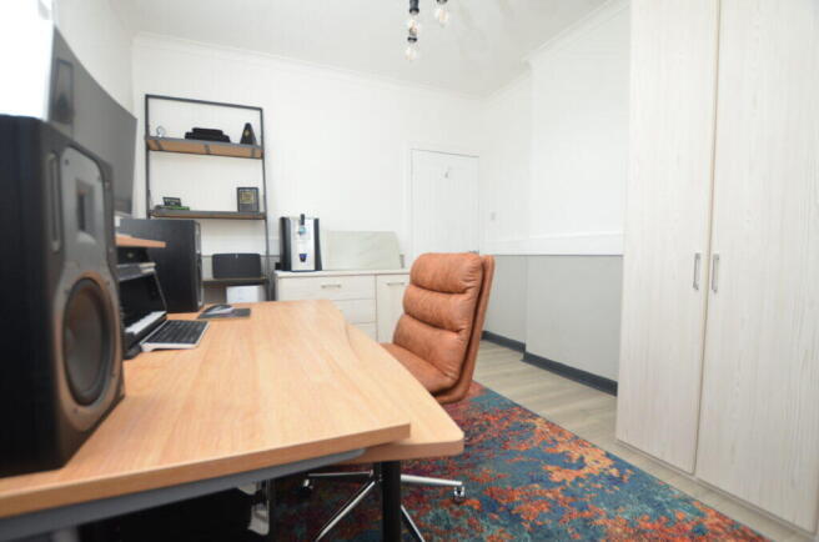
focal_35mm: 15
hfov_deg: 100.5
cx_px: 410
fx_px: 340
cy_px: 271
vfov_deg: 77.0
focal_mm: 10
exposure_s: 1/60
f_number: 4
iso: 720
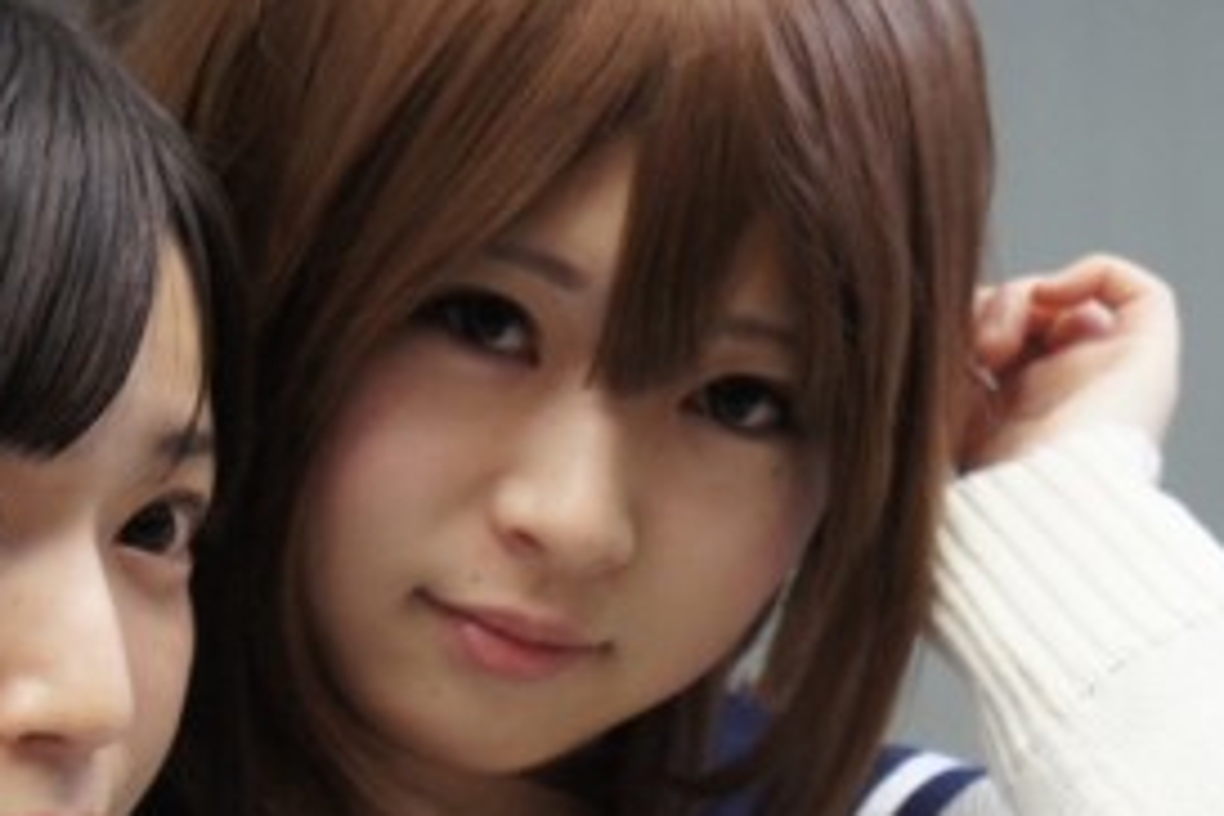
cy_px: 614
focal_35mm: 169
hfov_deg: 12.1
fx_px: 5746
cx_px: 233
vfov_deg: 8.1
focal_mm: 55
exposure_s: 1/160
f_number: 5.6
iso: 1600
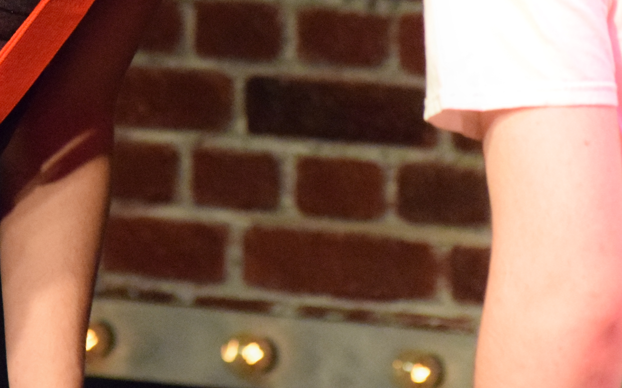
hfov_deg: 4.1
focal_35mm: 517
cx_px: 229
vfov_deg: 2.5
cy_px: -124
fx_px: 8770
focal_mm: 125
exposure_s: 1/400
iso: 6400
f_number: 4.8
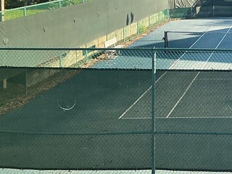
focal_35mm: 85
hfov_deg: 21.3
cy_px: -5
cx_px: 284
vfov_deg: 16.9
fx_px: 570
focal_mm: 3
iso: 25
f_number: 1.8
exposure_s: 1/770
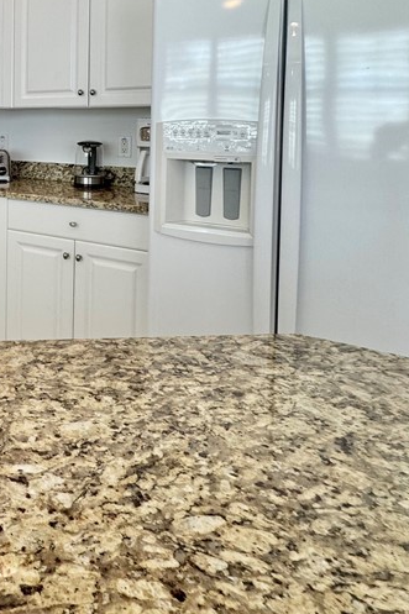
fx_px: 512
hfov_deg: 34.0
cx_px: -95
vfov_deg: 58.2
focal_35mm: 30
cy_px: 141
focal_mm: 2.22
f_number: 2.2
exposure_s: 1/120
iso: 64
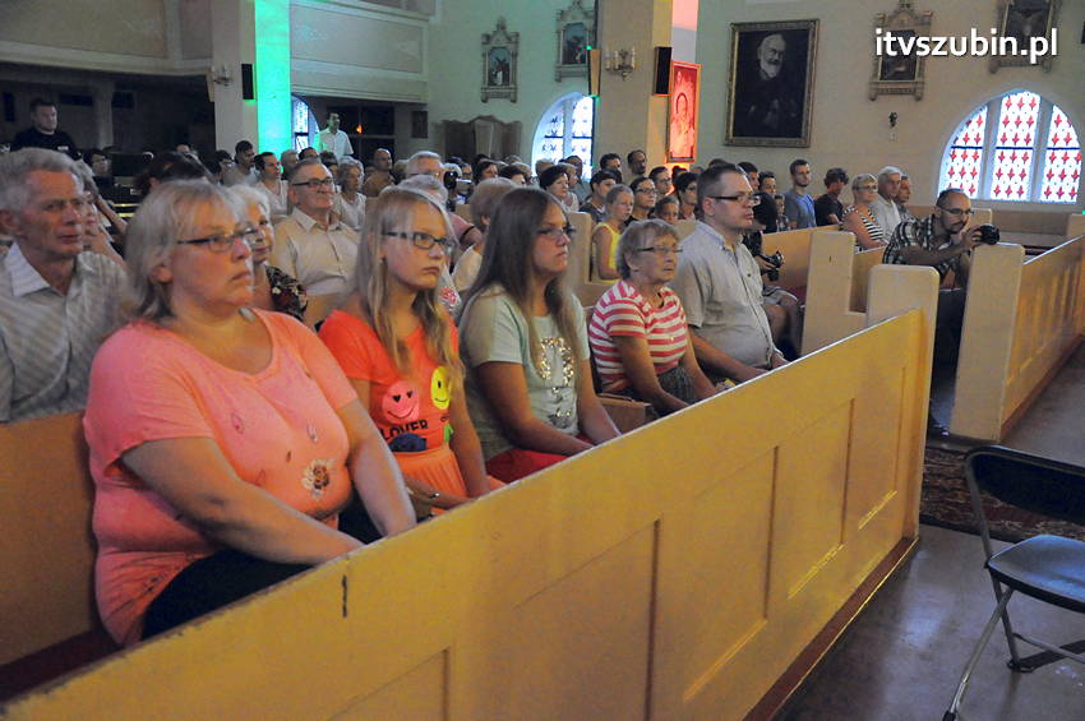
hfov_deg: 57.3
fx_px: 994
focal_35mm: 33
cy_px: 360
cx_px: 542
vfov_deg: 39.9
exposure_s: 1/60
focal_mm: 22
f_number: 3.8
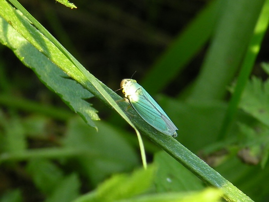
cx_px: 134
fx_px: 855
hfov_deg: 17.9
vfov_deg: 13.5
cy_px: 101
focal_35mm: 110
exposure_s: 1/70.4
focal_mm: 19.4
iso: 64
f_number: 4
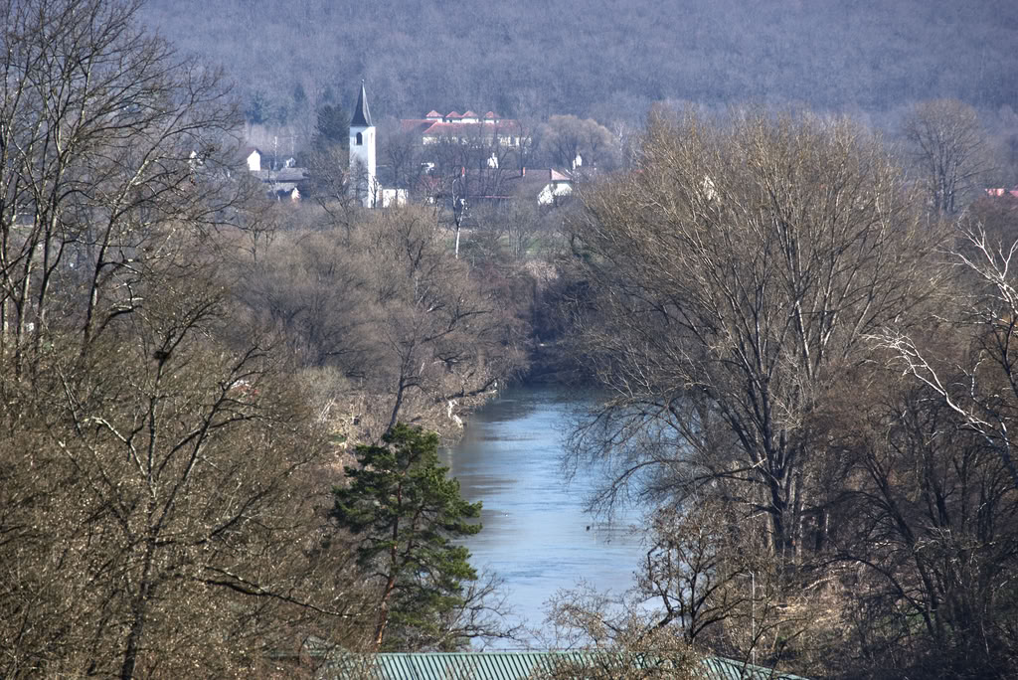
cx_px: 509
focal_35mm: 450
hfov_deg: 4.6
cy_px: 340
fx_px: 12732
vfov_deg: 3.1
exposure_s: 1/100
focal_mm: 300
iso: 100
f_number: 11
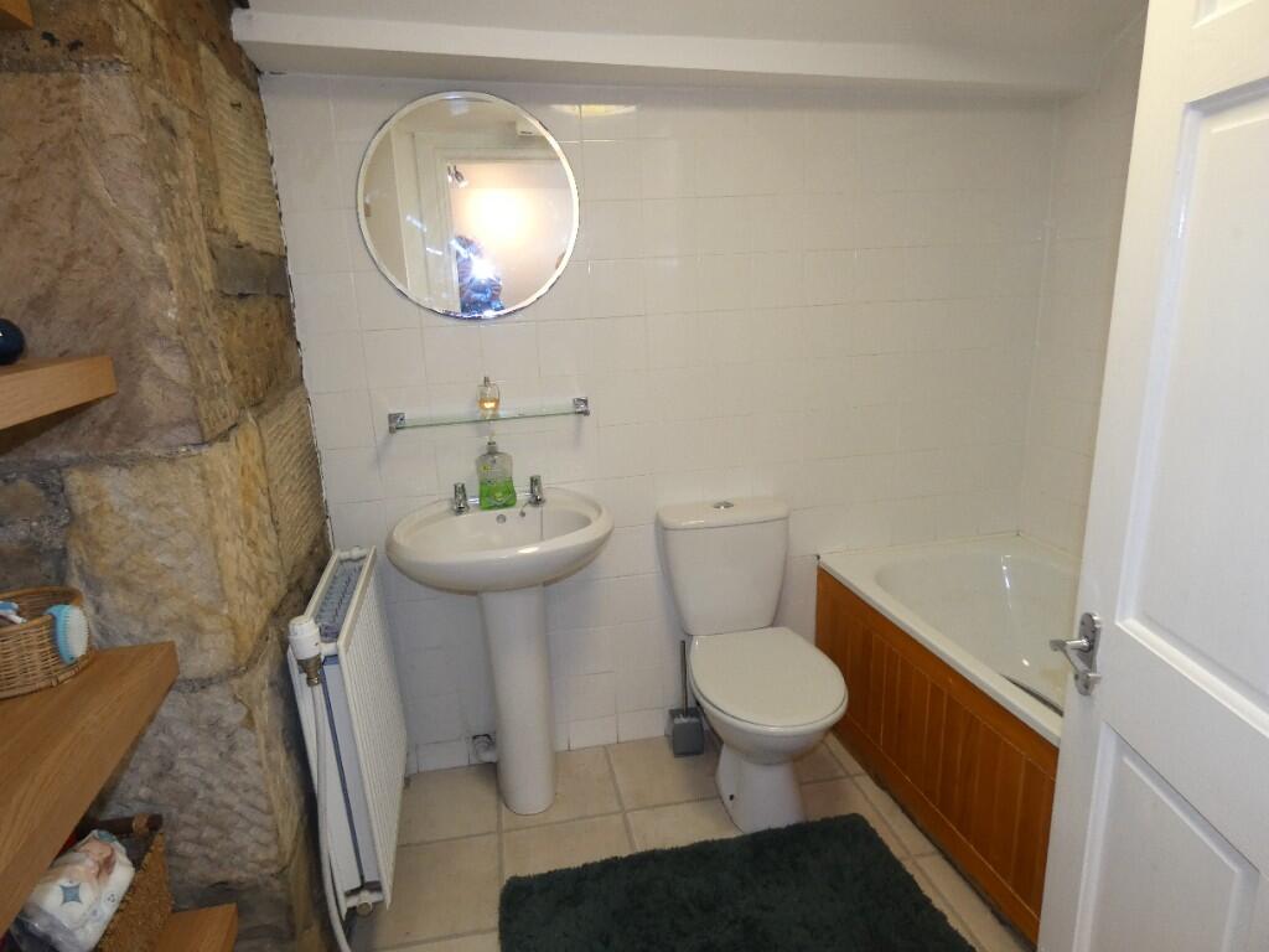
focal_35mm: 20
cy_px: 476
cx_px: 634
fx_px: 733
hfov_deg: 81.7
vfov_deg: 66.0
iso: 200
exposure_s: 1/60
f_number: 2.8
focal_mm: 3.6
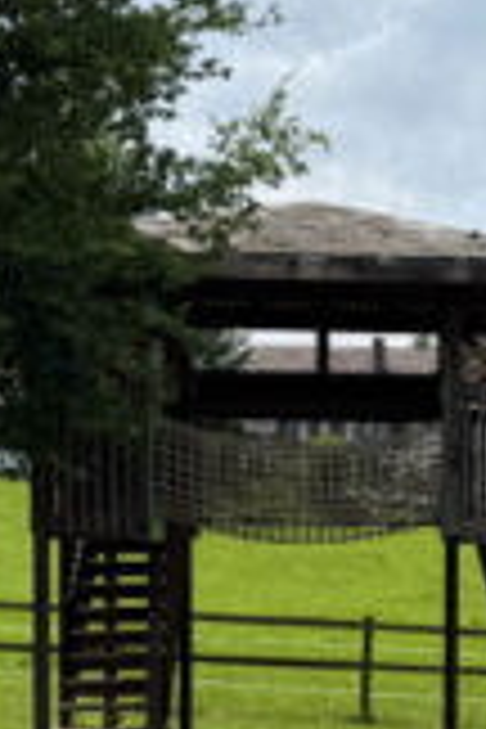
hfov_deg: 11.4
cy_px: 734
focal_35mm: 118
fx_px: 2389
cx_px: 562
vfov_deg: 17.0
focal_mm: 6.8
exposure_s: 1/4975
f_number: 1.8
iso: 80
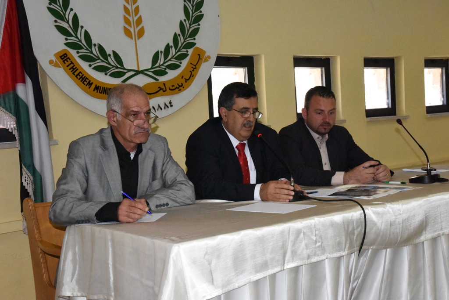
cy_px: 150
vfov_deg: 28.1
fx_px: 599
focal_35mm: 48
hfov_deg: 41.1
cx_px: 224
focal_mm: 48
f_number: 14
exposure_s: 1/250
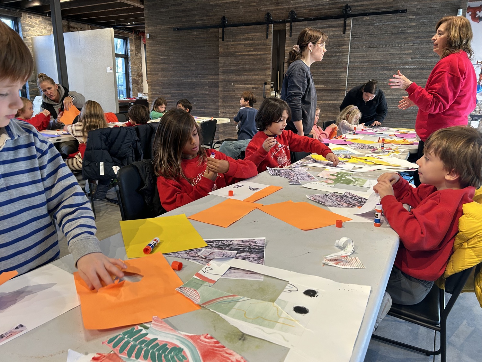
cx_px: 241
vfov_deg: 53.1
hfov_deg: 67.3
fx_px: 362
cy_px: 181
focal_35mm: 26
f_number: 1.5
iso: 125
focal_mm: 5.7
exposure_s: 1/120
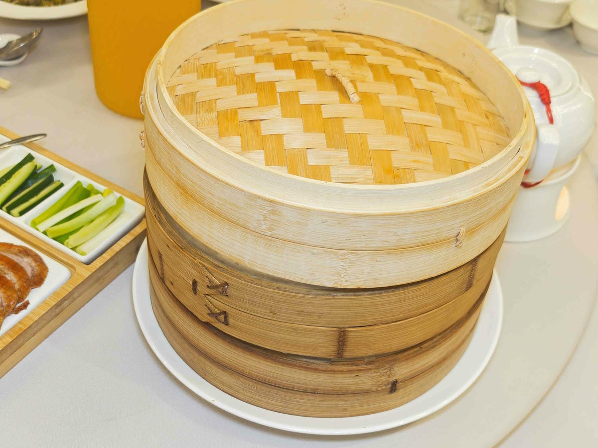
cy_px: 224
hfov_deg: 41.2
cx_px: 299
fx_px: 795
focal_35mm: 46
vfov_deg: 31.5
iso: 307
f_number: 2
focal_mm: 8.72
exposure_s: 1/120
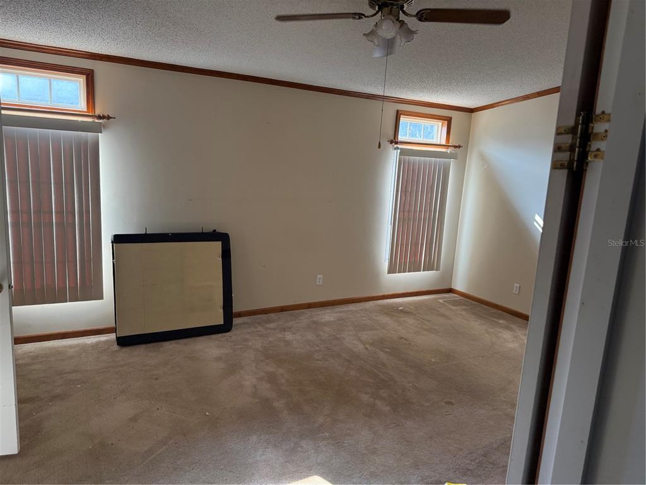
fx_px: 448
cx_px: 323
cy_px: 242
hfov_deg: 71.6
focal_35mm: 24
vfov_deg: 56.8
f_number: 1.78
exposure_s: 1/194
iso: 200
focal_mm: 6.76
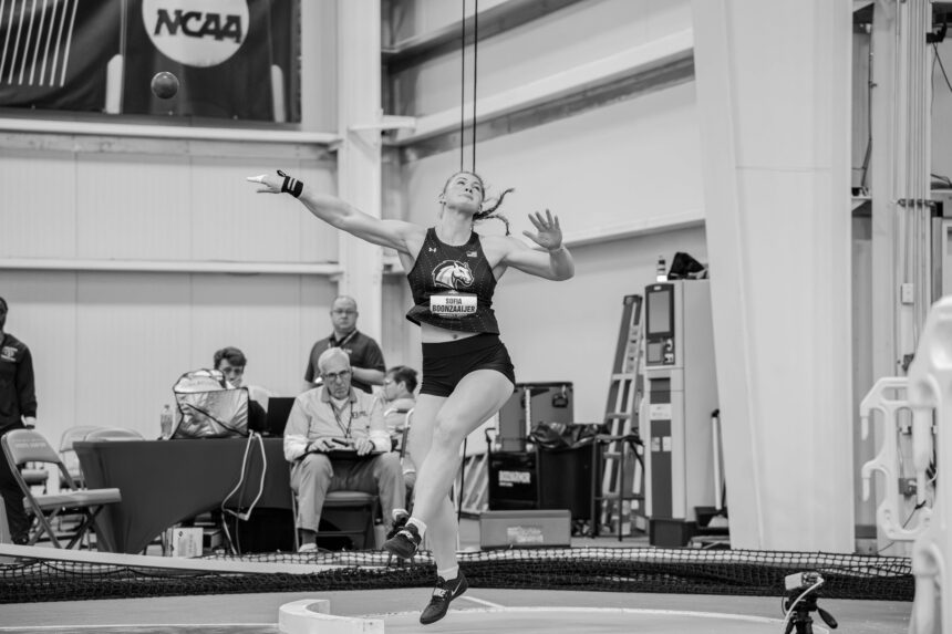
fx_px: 2599
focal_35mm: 98
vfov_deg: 13.9
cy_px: 317
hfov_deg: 20.8
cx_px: 476
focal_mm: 98.3
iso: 12800
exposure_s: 1/2000
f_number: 3.5
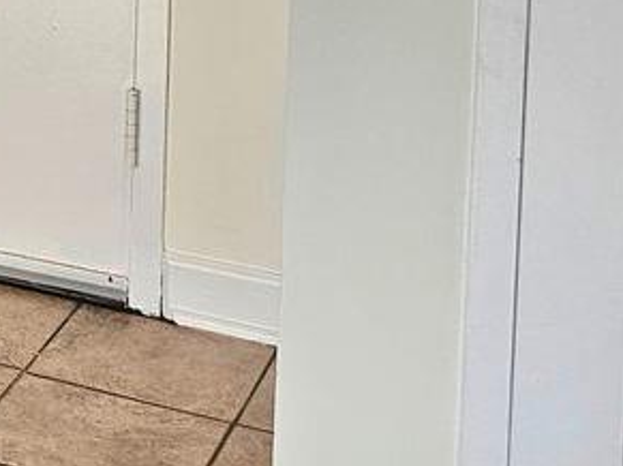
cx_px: -471
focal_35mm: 114
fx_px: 2051
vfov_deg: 11.9
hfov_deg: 15.1
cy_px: -395
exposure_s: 1/120
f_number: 1.7
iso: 160
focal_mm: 6.3
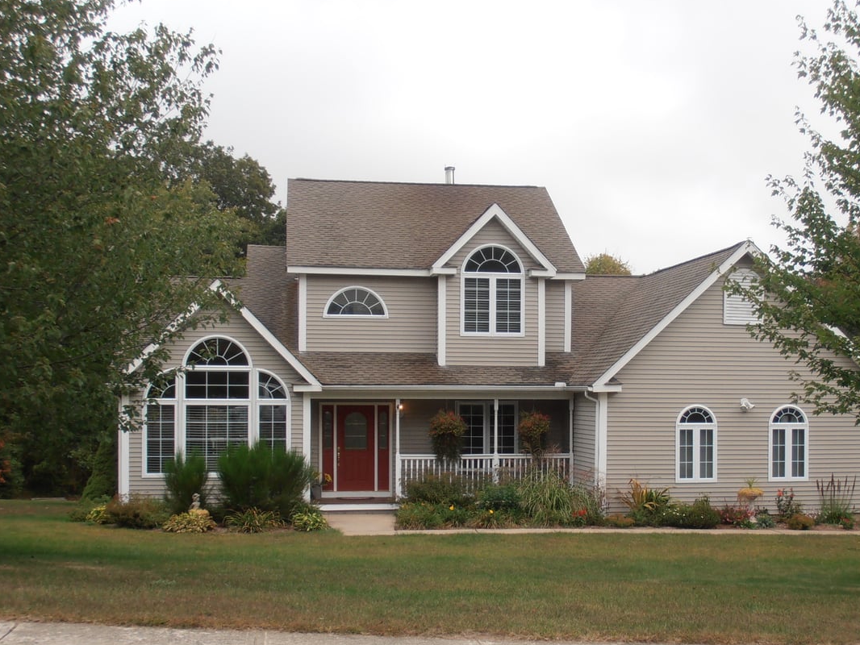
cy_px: 397
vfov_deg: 26.5
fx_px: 1367
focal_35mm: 55
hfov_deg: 34.8
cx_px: 535
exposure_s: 1/250
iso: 80
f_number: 4.2
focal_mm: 7.87
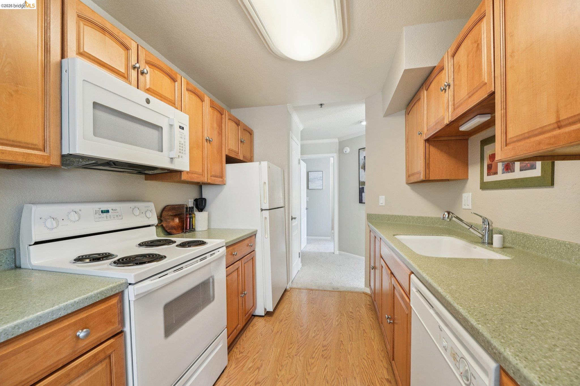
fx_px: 226
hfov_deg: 104.3
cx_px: 290
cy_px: 193
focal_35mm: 14
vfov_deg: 81.2
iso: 800
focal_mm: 14
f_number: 8
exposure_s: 1/20
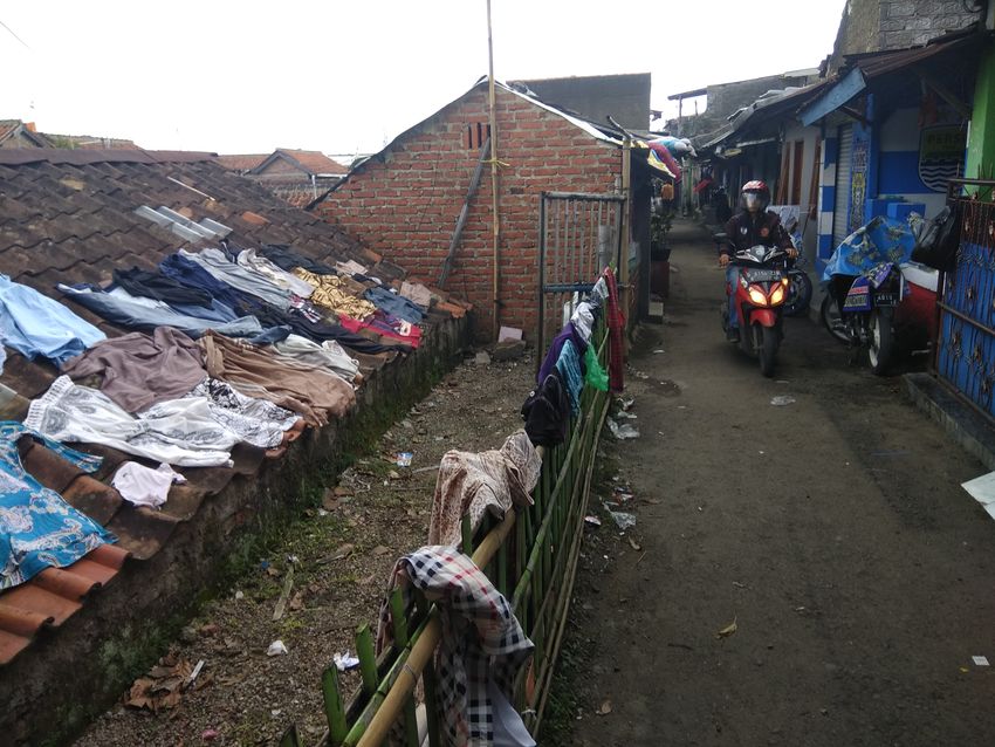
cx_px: 498
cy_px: 374
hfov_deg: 79.0
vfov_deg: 63.5
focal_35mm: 21
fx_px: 604
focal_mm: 3.57
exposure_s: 1/222
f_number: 2
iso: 100
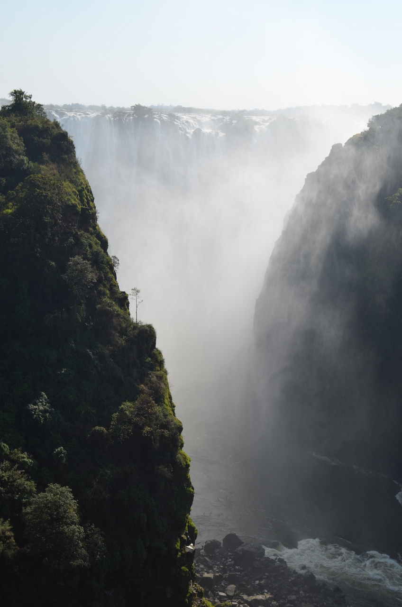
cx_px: 201
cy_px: 304
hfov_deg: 30.7
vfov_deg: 45.0
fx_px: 732
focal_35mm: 44
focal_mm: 29
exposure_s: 1/250
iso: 100
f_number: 8
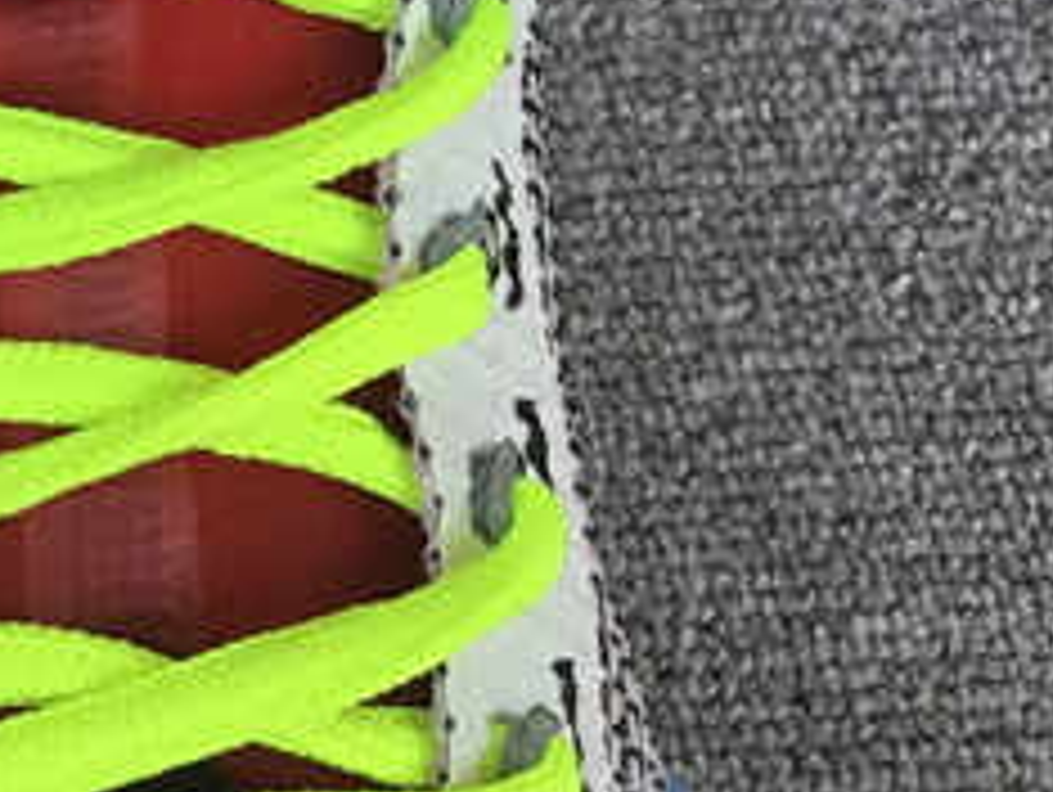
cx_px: -693
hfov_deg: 14.9
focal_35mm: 119
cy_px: -385
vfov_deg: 11.9
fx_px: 3624
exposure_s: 1/247
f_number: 2.4
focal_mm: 3.3
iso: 25
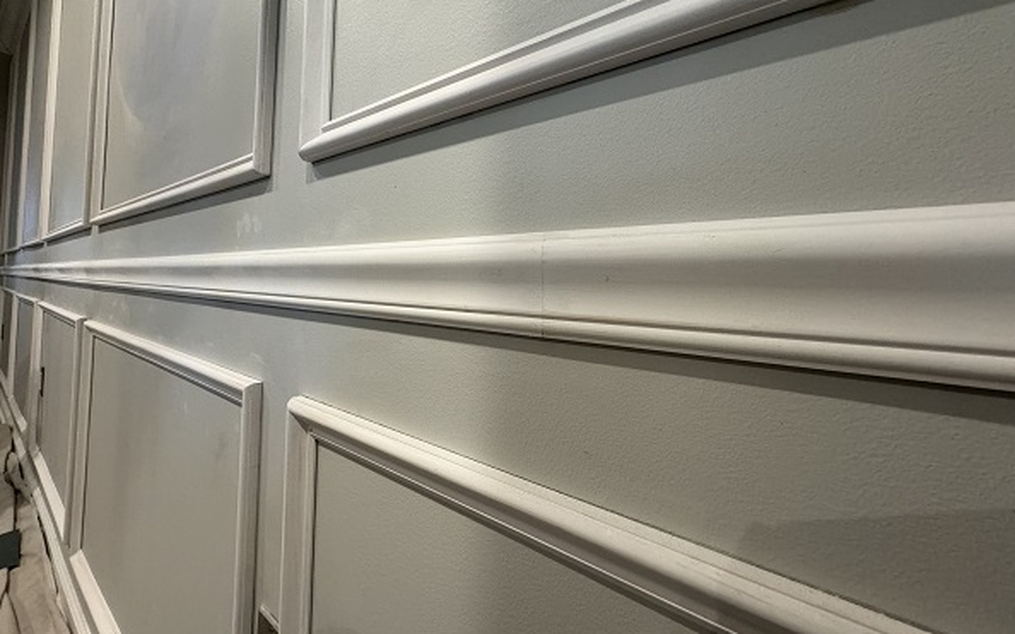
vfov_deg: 74.3
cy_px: 272
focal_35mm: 15
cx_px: 508
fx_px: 415
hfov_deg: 101.5
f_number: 2.2
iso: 320
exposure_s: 1/60
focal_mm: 2.22
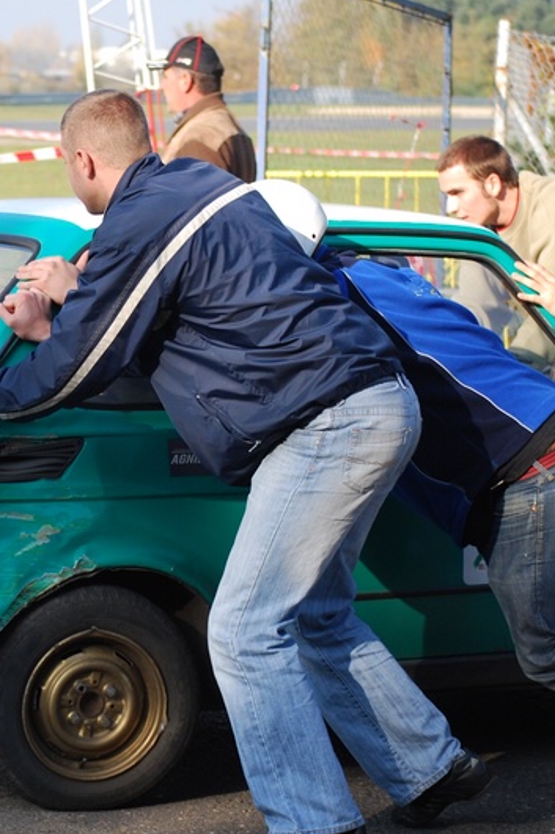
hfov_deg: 9.2
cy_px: 386
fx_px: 3445
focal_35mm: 149
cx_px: 46
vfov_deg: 13.8
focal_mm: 55
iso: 220
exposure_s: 1/500
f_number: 4
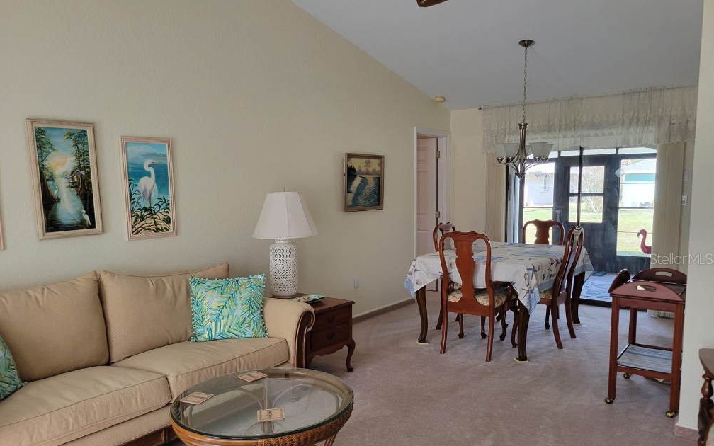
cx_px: 353
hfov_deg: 66.5
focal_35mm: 28
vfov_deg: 44.4
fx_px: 545
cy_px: 258
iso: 125
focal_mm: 5.4
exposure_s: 1/120
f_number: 1.8
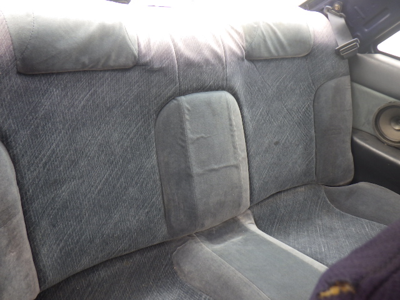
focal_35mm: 28
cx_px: 200
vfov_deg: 49.7
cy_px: 150
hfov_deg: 63.4
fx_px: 324
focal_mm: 5
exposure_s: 1/50
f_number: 3.5
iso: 125
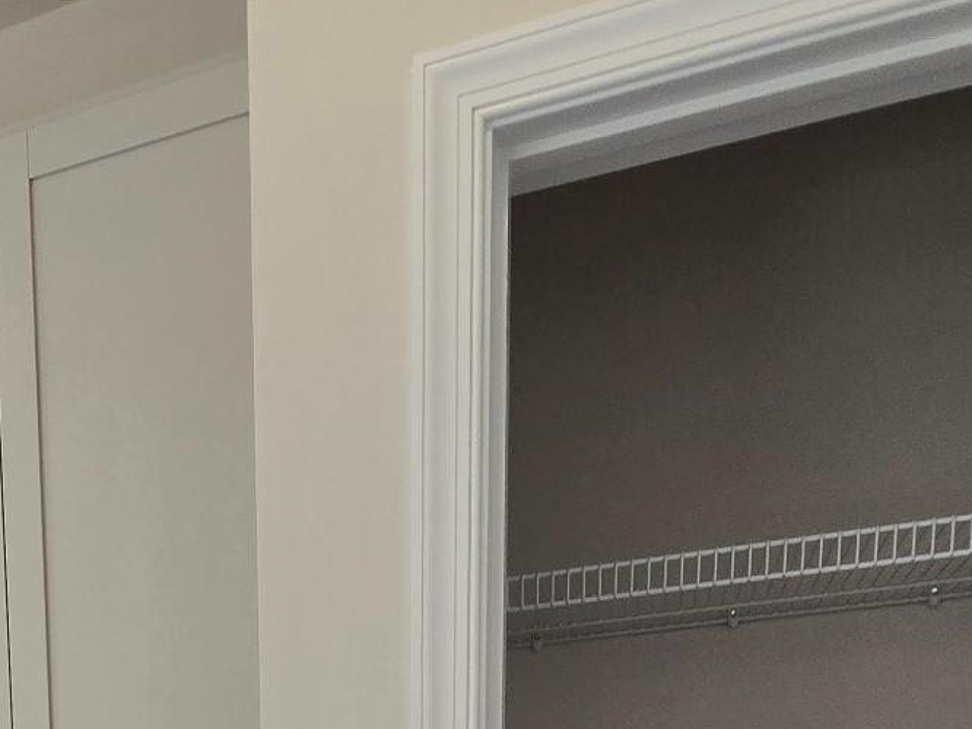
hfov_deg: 42.6
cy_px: 1084
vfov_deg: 26.4
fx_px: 1123
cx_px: 83
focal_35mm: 40
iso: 50
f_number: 2.2
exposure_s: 1/132
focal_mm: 2.2
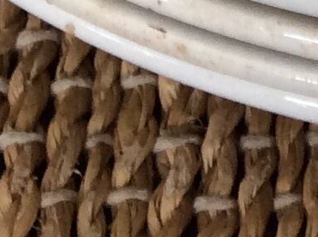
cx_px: 561
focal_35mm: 219
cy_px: -439
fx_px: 2009
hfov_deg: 8.7
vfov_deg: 6.3
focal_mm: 3.3
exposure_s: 1/25
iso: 64
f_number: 2.4
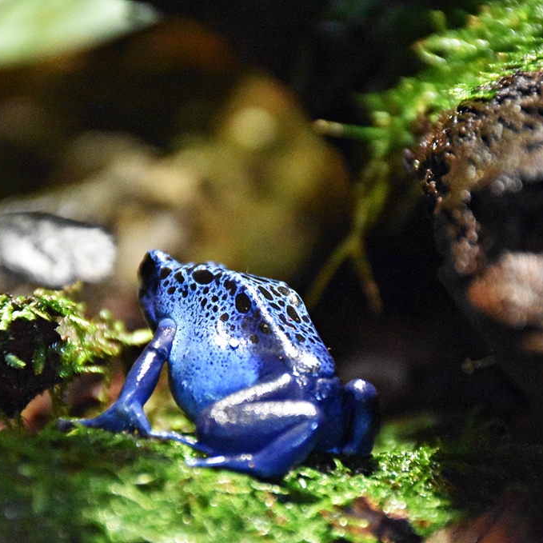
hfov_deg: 6.5
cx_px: 260
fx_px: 4774
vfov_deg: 6.5
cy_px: 272
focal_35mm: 269
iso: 12800
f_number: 5.6
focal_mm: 140
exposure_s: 1/60
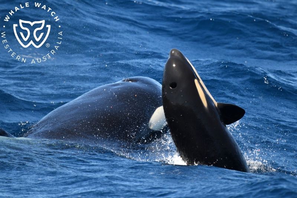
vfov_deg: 2.3
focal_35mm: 600
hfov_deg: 3.4
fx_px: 4949
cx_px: 148
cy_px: 99
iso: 2800
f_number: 6.3
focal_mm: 600
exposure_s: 1/8000
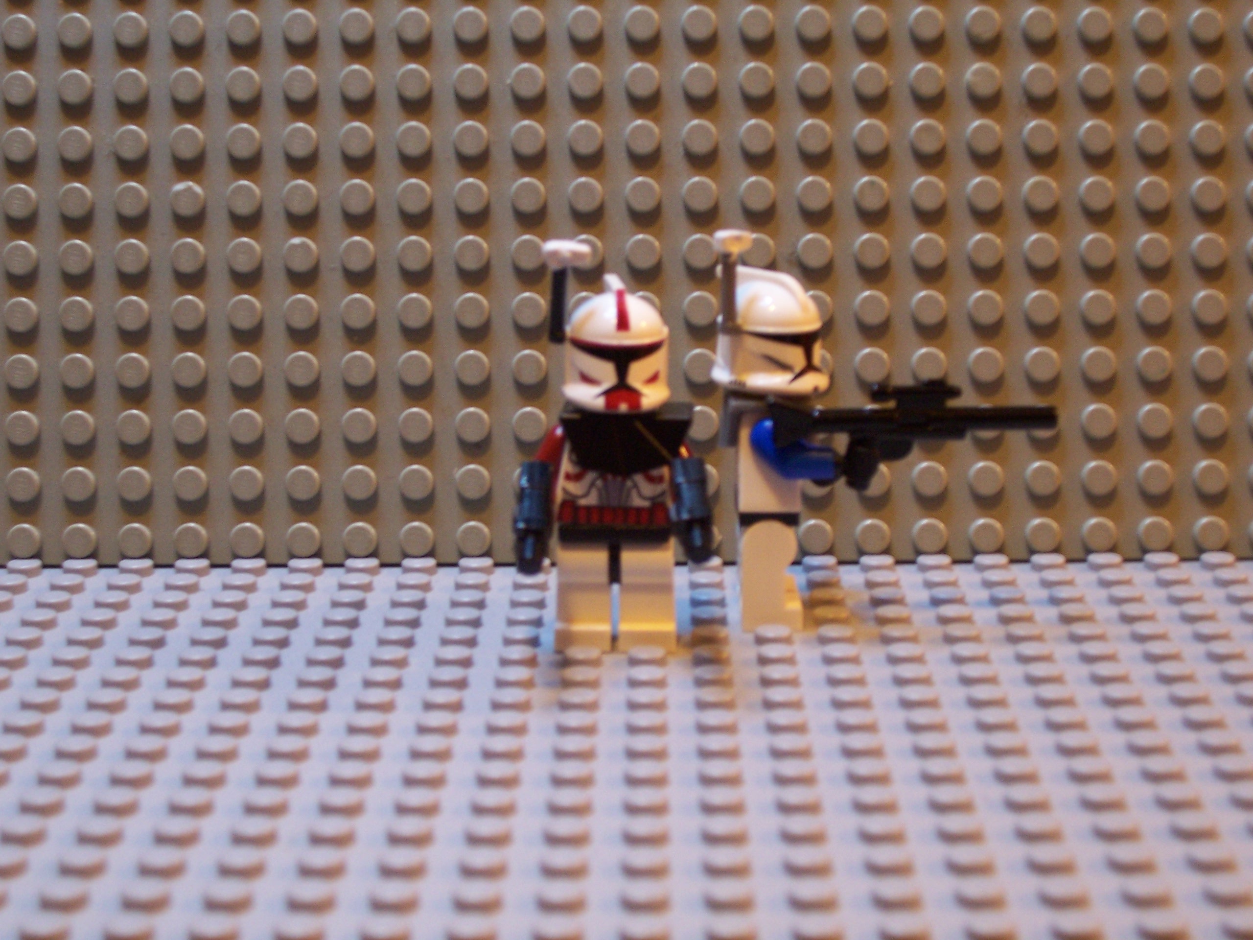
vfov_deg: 22.3
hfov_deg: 29.4
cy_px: 470
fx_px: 2389
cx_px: 626
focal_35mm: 66
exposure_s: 1/4
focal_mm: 10.8
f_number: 4
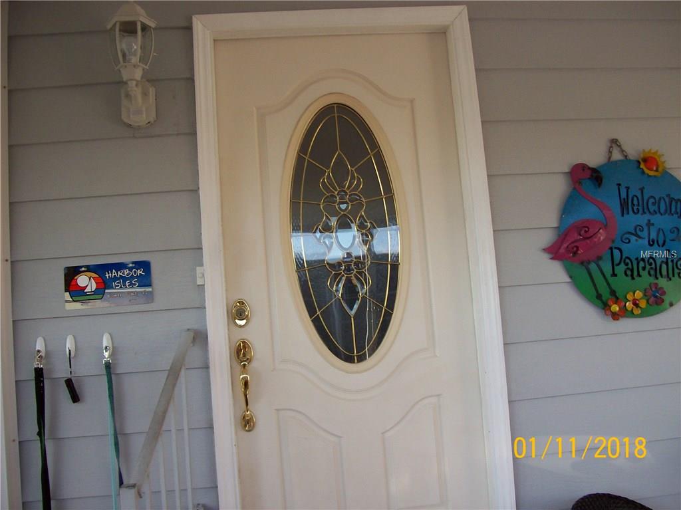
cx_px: 340
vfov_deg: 39.6
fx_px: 708
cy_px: 255
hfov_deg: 51.4
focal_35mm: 36
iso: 80
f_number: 2.7
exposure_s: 1/216
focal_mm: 6
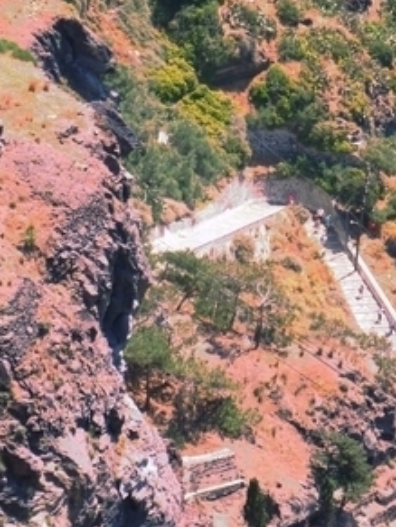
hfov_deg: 7.0
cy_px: 166
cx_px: 217
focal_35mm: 212
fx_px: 3234
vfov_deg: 9.3
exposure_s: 1/200
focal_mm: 18.3
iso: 80
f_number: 4.8
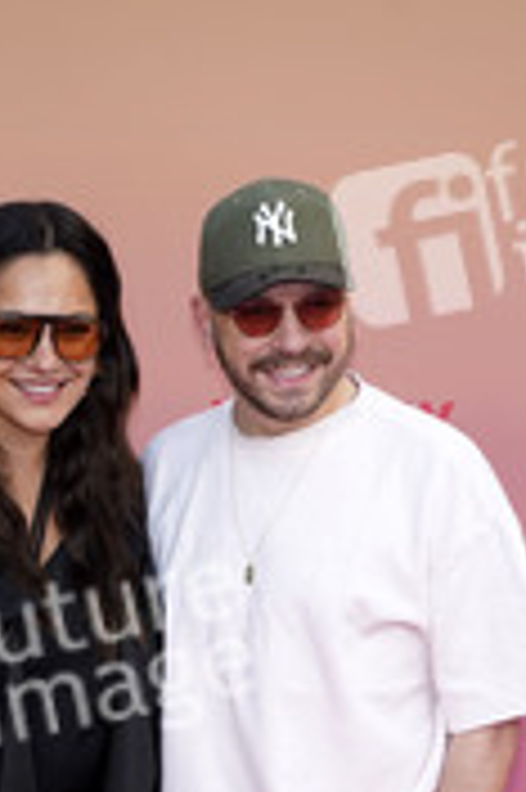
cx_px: 153
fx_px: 2547
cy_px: 896
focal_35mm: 116
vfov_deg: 17.0
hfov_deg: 11.8
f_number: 5.6
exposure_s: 1/160
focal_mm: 51
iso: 320
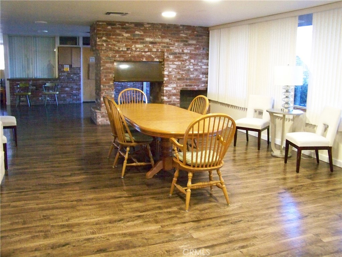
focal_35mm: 33
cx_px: 171
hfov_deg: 55.4
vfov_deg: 42.9
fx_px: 326
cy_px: 128
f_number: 2.8
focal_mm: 5.85
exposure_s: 1/30
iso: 1250
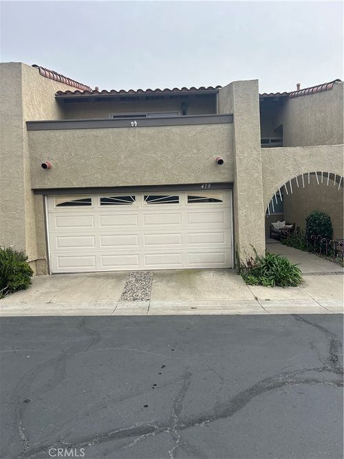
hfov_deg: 53.0
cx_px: 172
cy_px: 230
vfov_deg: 67.3
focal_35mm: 26
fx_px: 345
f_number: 1.5
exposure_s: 1/2208
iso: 50
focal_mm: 5.7
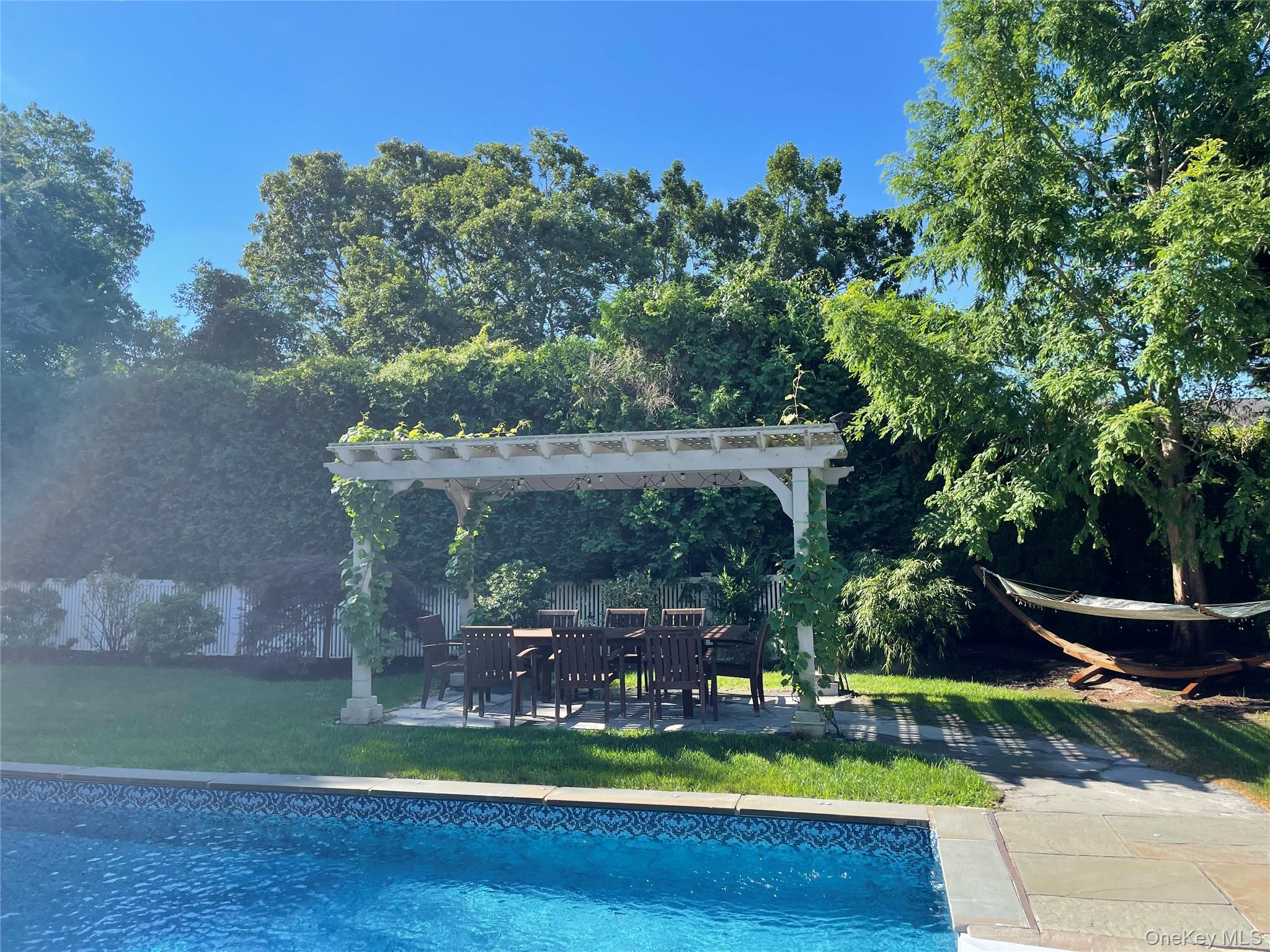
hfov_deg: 67.3
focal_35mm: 26
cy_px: 476
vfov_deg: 53.1
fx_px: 954
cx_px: 635
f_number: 1.6
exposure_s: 1/1159
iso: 32
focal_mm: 4.2
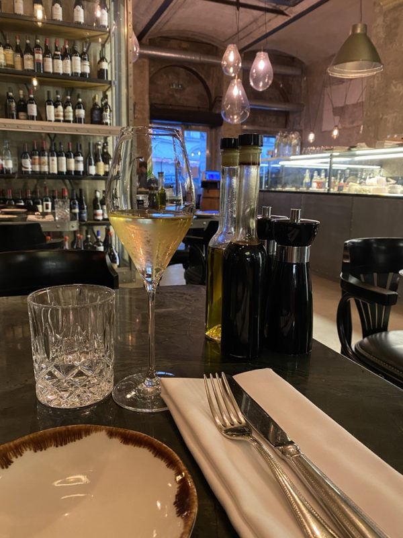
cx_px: 202
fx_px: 404
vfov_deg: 67.3
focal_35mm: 26
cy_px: 269
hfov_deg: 53.1
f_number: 1.8
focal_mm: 4.25
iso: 500
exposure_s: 1/25
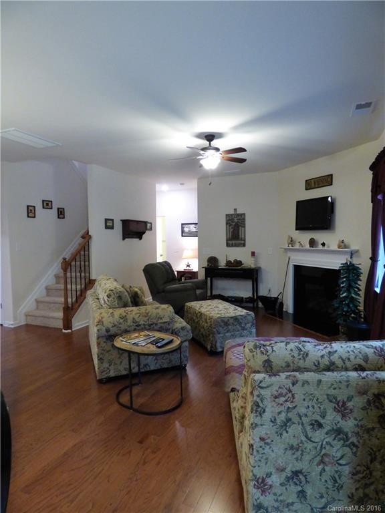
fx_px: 297
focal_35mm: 20
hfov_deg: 66.0
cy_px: 256
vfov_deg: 81.7
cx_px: 192
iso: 400
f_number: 2.8
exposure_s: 1/20
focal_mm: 3.58
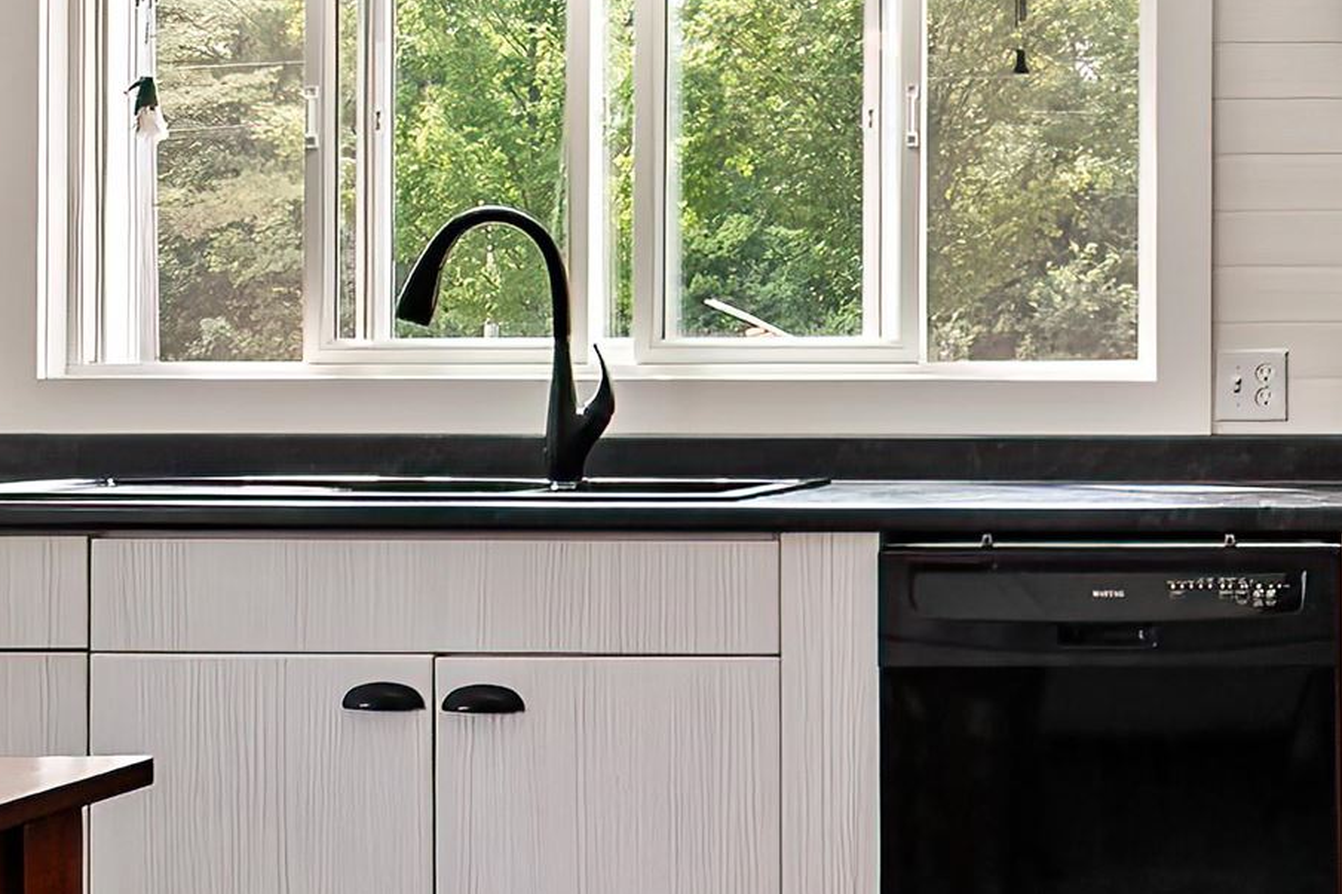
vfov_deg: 26.5
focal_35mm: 51
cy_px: 437
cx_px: 1235
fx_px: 1900
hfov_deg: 36.2
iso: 400
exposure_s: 1/30
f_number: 10
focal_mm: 10
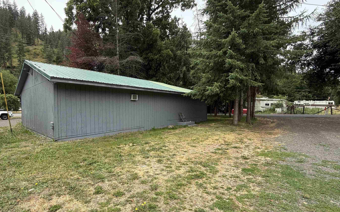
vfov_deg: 68.0
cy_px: 111
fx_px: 158
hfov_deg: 94.0
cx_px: 151
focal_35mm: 17
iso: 50
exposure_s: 1/535
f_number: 2.2
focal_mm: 2.22
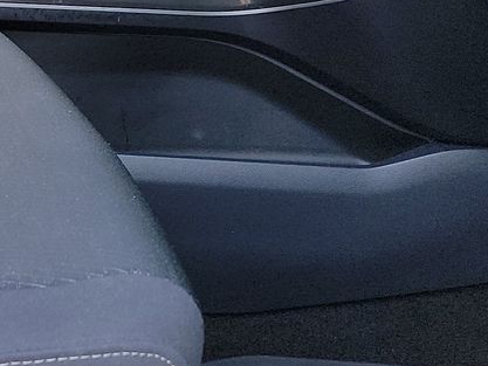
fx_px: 1297
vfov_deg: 16.0
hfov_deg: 18.4
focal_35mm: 92
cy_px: 92
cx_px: -281
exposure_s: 1/59
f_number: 1.8
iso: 100
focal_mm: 6.7
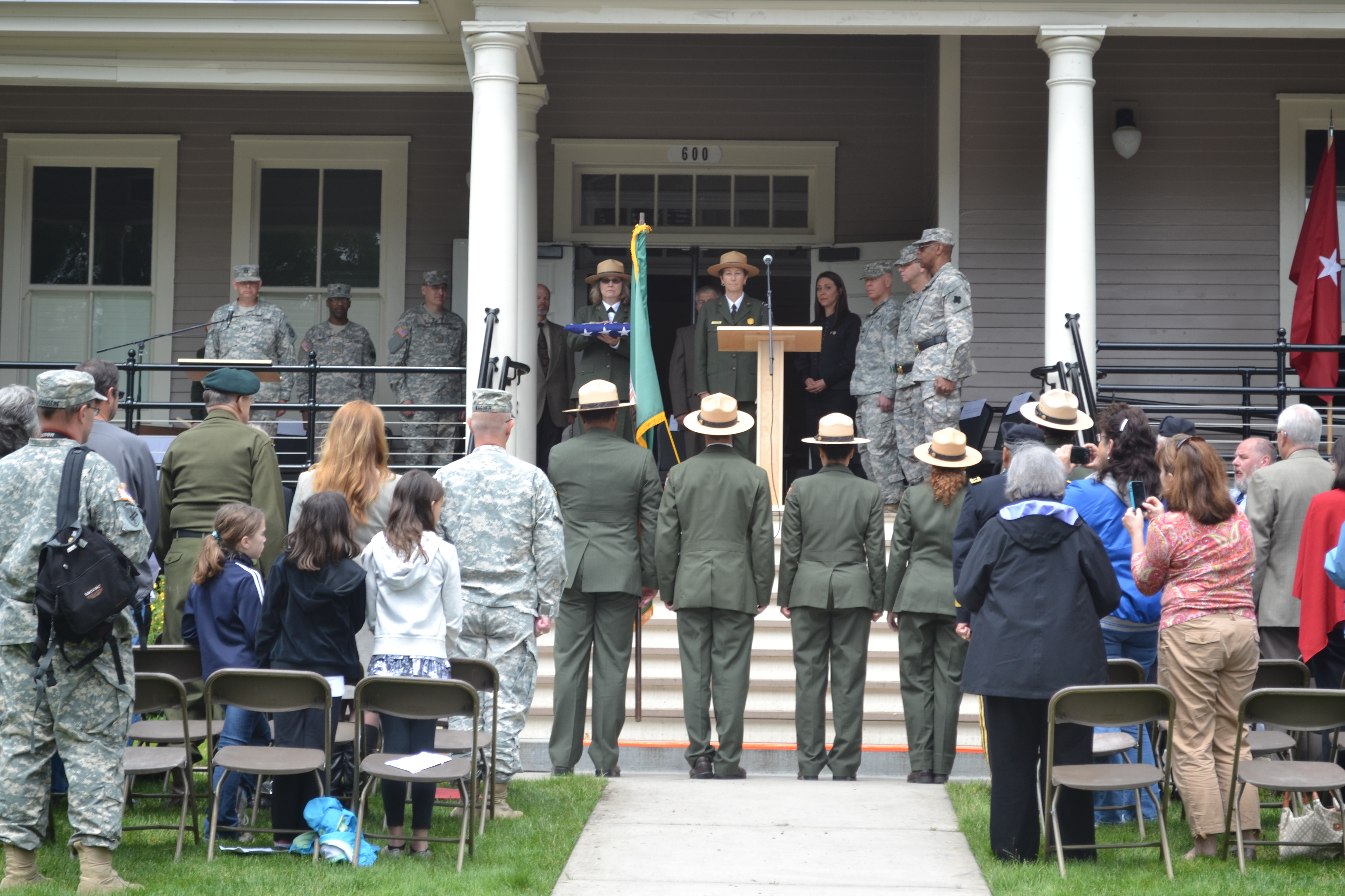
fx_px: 3082
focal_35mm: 82
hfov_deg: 24.6
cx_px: 672
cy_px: 448
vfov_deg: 16.6
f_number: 5.6
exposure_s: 1/100
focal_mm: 55
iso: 100
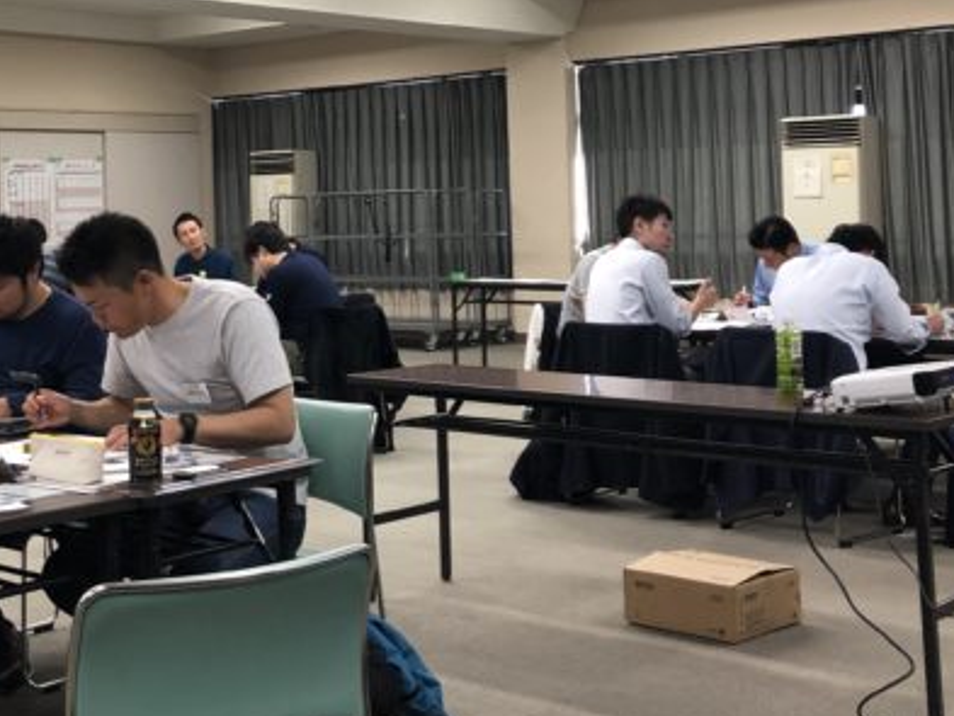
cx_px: 250
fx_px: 1571
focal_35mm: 57
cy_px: 177
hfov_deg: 33.2
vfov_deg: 25.4
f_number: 1.8
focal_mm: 3.99
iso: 32
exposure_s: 1/24
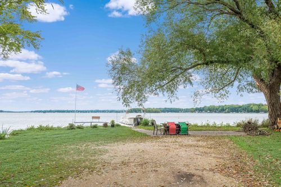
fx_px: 281
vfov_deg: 36.8
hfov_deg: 53.1
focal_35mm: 36
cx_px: 140
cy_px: 94
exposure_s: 1/320
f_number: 6.3
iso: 320
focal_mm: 36
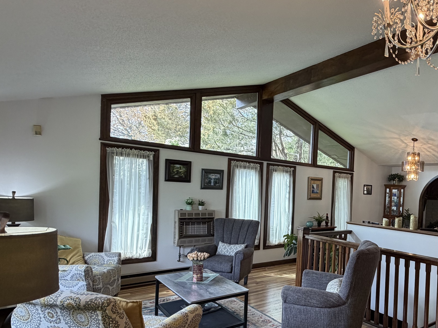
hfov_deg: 65.2
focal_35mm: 25
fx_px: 316
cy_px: 201
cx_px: 328
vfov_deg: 54.4
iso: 160
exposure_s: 1/120
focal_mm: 2.22
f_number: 2.2
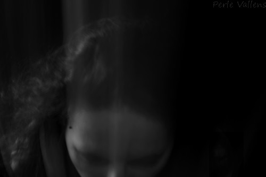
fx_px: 388
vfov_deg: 25.7
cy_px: 88
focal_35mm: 52
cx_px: 133
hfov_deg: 37.9
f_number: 14
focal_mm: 35
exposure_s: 1.3
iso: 100
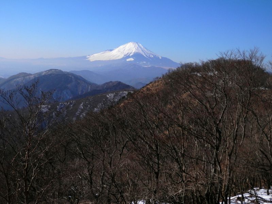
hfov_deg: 42.1
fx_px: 354
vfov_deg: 32.2
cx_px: 136
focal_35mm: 45
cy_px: 102
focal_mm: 8
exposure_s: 1/320
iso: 80
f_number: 10.8
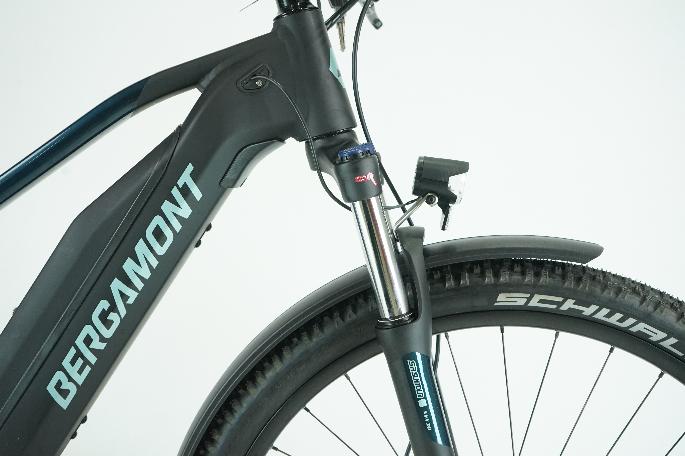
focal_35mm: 38
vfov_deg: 35.1
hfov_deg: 50.7
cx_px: 342
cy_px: 228
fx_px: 723
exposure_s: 1/200
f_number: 6.3
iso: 3200
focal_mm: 38
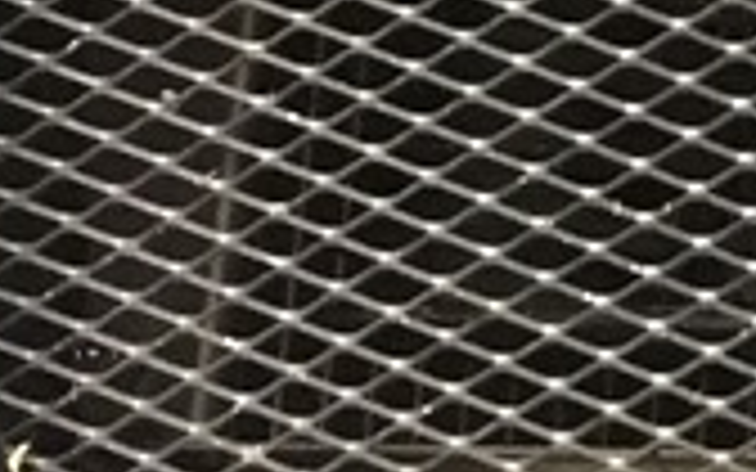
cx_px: 1084
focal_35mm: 117
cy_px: -85
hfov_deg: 16.5
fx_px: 2411
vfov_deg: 11.0
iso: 1600
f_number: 2.2
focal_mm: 4.15
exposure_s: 1/17
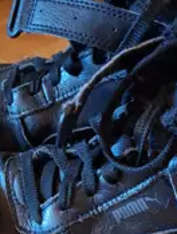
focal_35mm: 57
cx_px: 122
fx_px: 387
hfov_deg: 25.6
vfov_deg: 31.8
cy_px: 219
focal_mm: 4.69
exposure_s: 1/20
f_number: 1.8
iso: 800
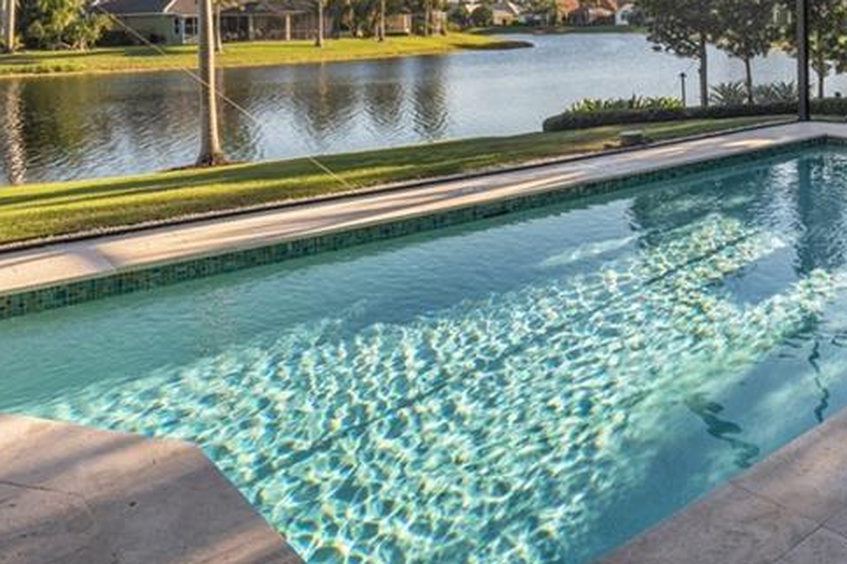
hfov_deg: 52.0
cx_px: 687
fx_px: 800
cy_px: 20
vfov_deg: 35.7
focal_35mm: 34
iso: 200
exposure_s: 1/160
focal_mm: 16
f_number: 9
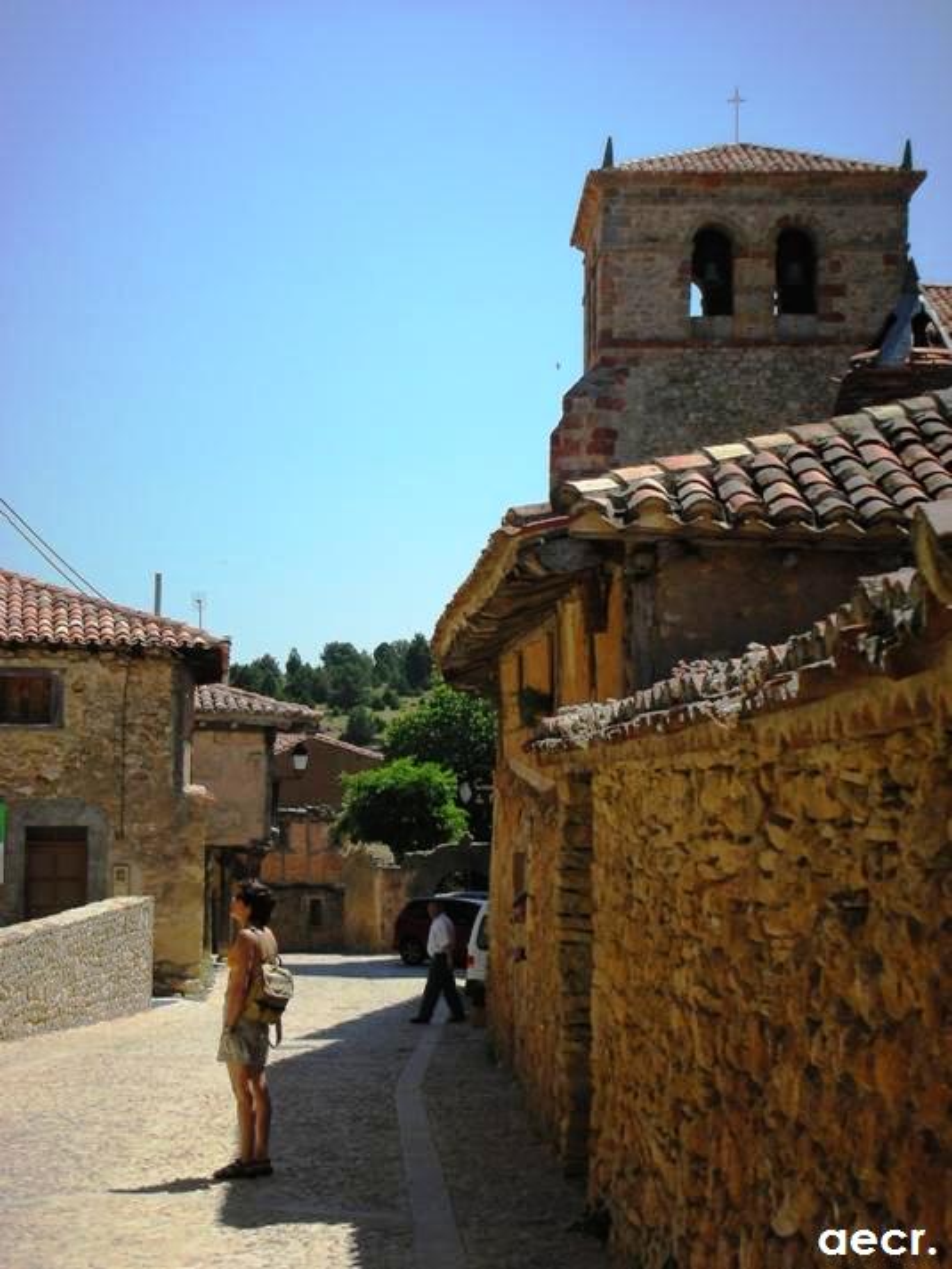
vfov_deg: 26.7
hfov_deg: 20.2
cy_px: 634
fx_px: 2676
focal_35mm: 73
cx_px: 476
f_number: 4.4
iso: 50
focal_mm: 12.2
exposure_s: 1/426
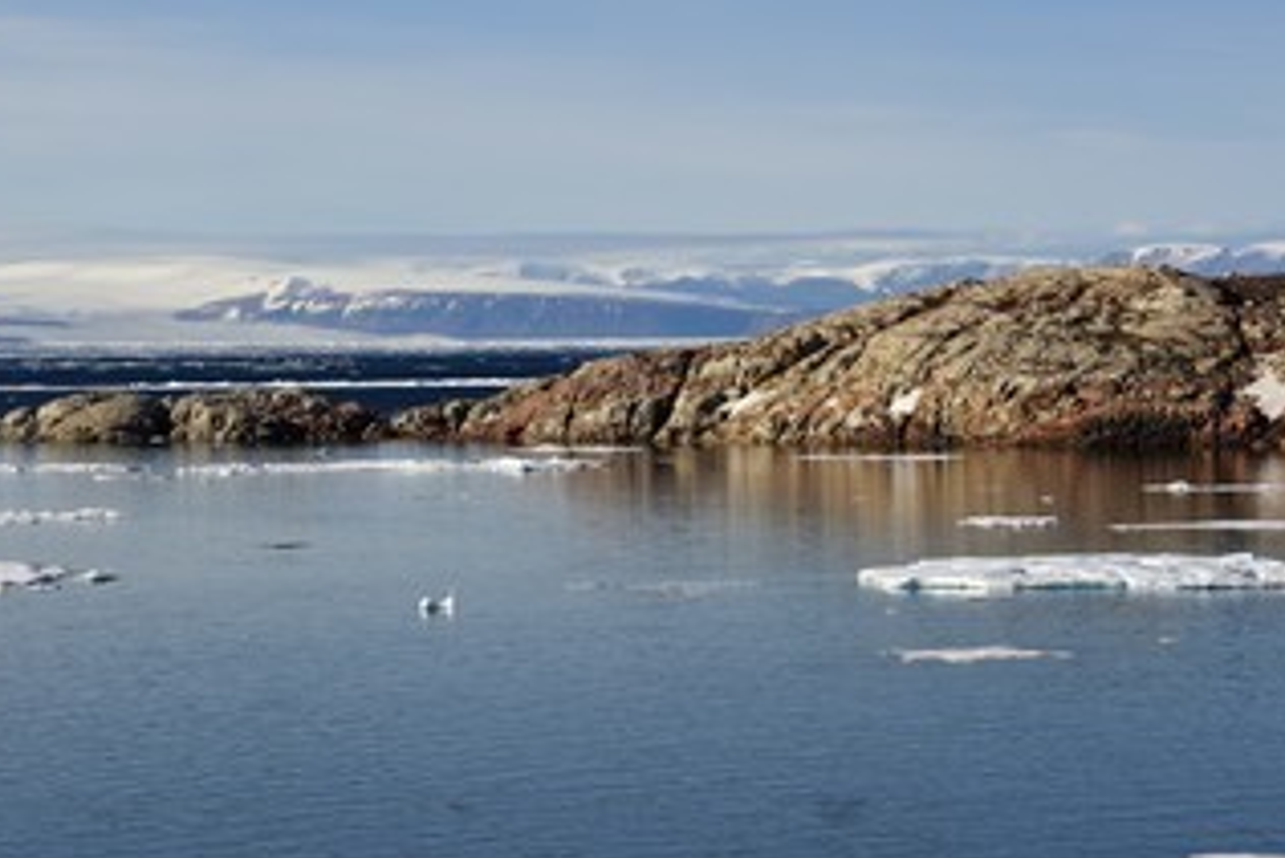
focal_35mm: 162
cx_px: 667
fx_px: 5785
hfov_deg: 12.7
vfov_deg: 8.5
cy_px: 455
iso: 200
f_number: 16
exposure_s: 1/250
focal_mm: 122
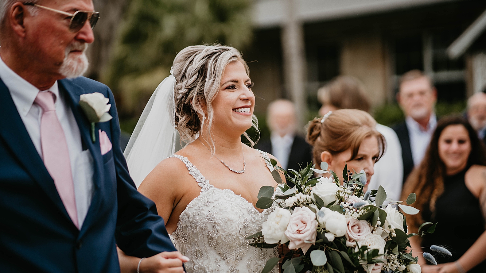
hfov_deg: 23.7
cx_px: 245
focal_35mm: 90
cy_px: 133
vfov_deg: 13.4
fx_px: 1160
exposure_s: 1/1250
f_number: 1.8
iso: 200
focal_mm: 85
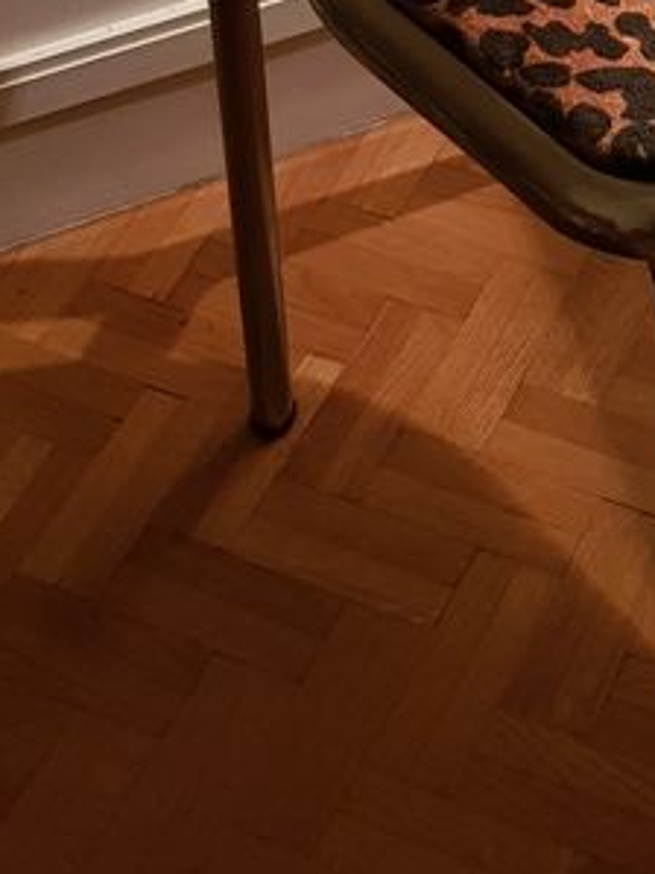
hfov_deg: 16.2
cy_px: -228
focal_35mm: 87
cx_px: 804
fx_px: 2197
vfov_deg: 20.7
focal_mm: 4.2
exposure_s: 1/10
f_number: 1.7
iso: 250
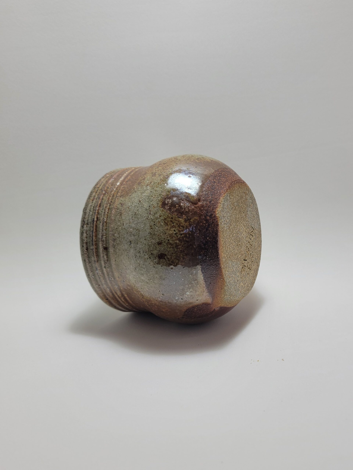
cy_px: 235
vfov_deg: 71.6
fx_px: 326
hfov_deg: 56.8
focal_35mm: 24
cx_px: 176
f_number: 1.8
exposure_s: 1/120
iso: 20
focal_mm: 6.7
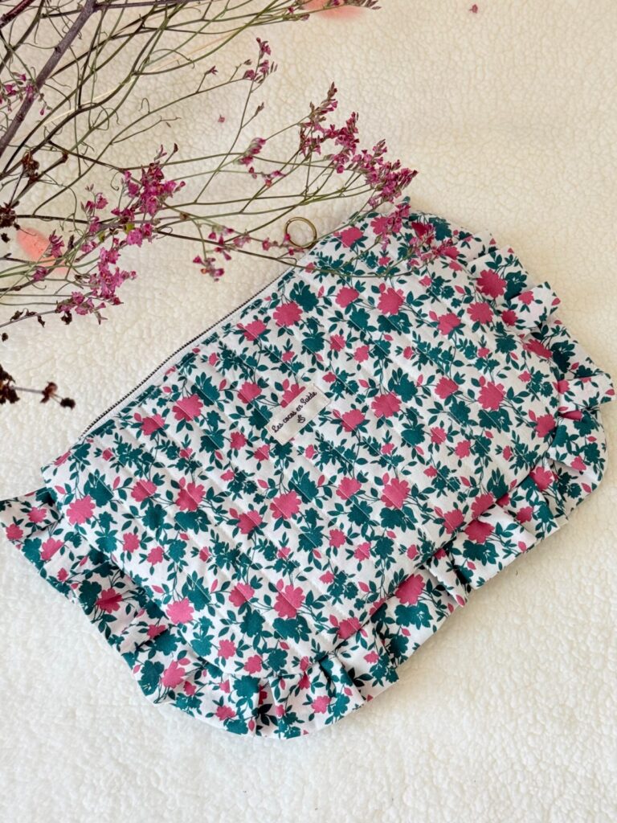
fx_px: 1141
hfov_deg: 30.3
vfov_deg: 39.7
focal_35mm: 48
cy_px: 412
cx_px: 308
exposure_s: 1/121
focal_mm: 6.76
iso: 80
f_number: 1.78
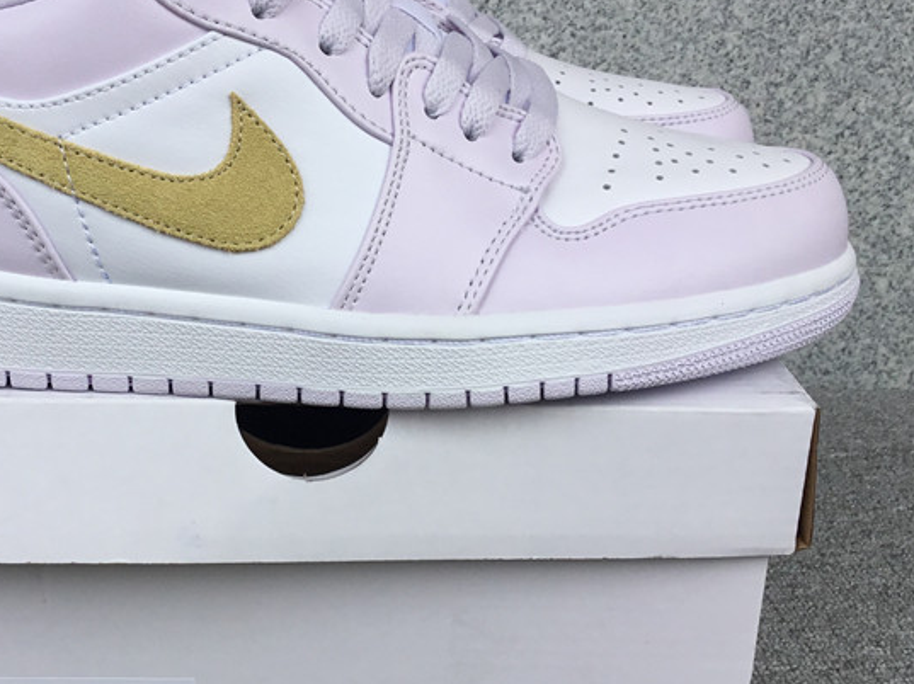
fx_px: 1372
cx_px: 347
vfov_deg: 28.0
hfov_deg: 36.6
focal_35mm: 52
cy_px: 350
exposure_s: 1/500
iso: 25
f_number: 2.4
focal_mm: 3.3
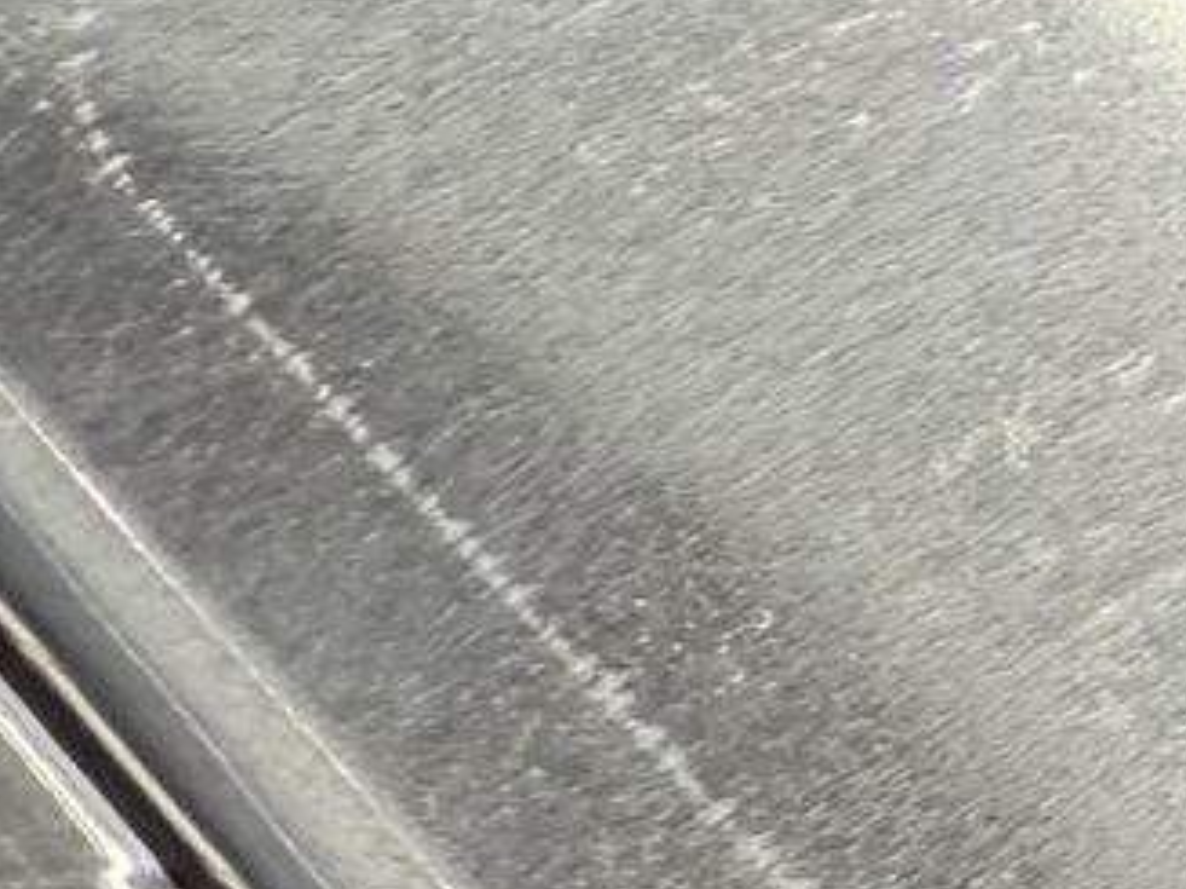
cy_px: 388
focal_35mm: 188
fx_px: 6439
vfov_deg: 7.9
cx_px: 4461
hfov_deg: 7.8
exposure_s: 1/120
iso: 160
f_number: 2.2
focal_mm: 2.22
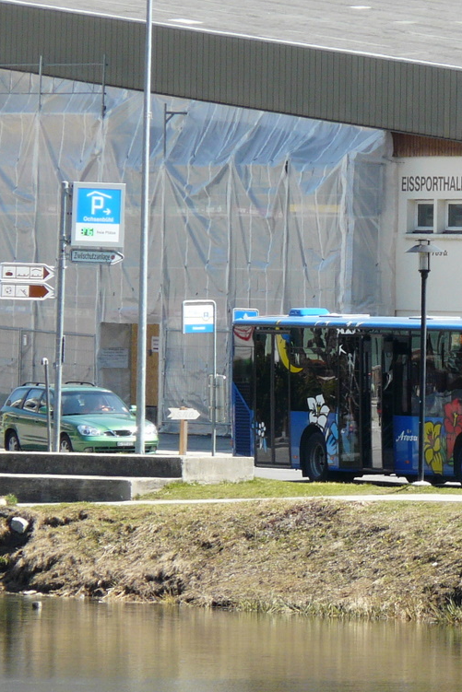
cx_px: 415
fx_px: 8831
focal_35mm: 459
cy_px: 346
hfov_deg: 3.0
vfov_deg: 4.5
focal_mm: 54.4
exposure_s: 1/250
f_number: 5.6
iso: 100
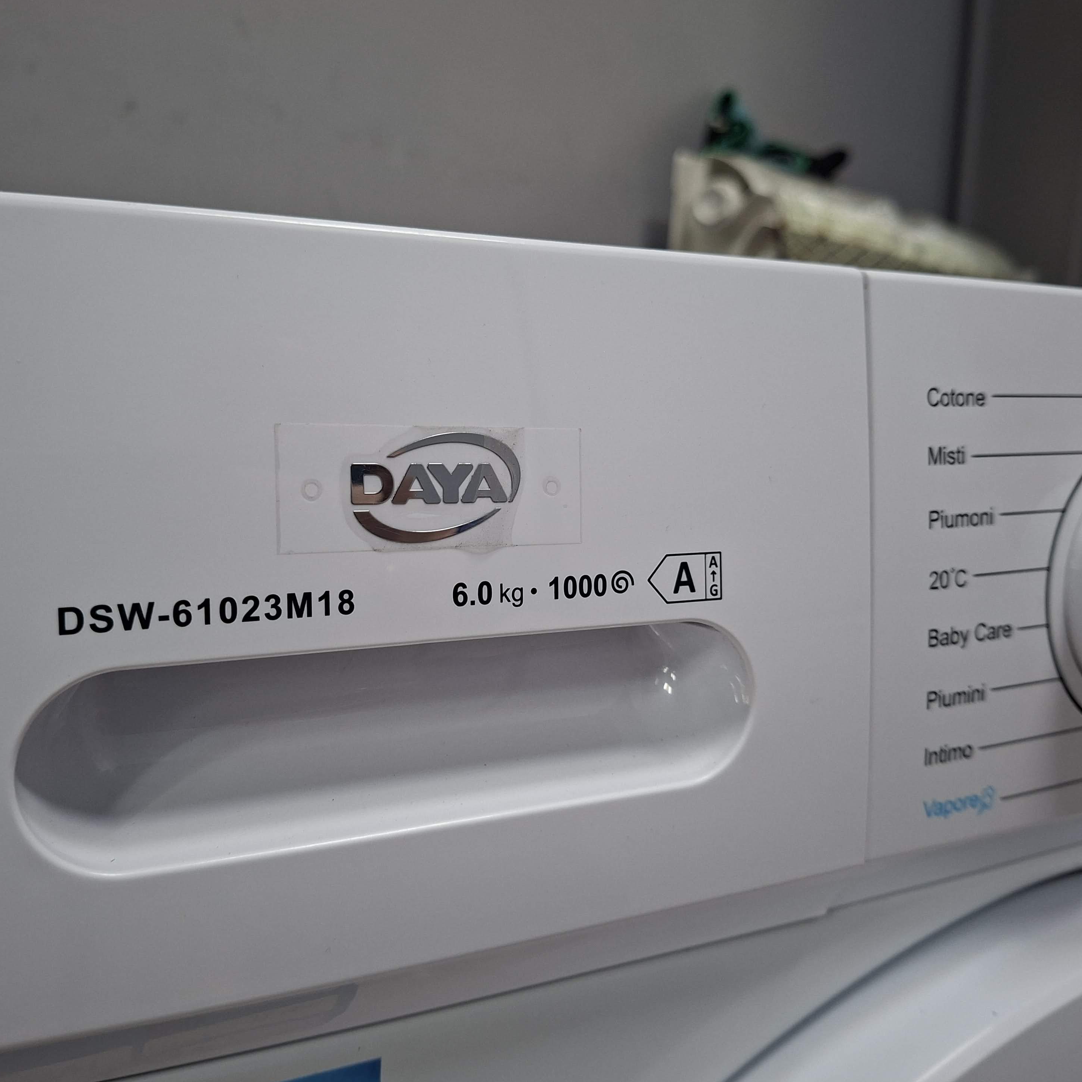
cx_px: 525
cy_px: 534
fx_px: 990
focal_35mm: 28
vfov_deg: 57.3
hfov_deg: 57.3
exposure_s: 1/50
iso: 200
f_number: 1.8
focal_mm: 5.54
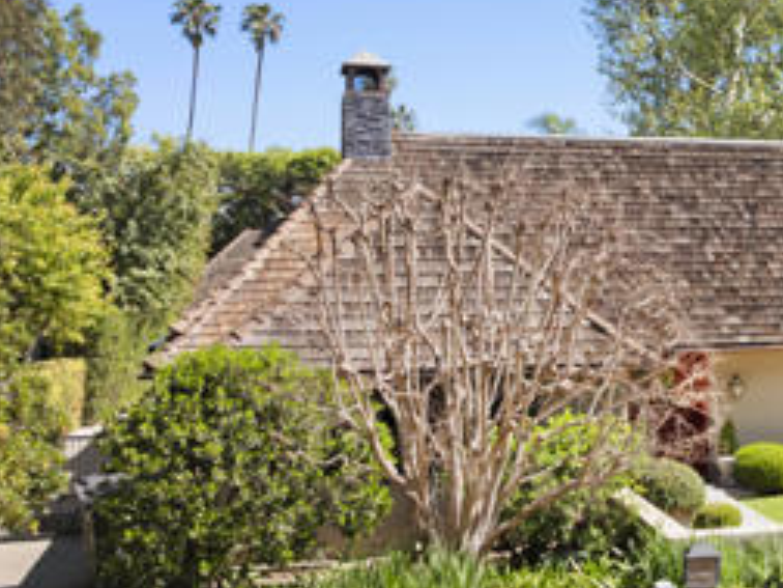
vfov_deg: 24.0
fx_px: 1380
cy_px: 275
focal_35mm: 61
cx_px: 839
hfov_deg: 29.0
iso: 100
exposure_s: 1/1600
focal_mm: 12.29
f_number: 2.8
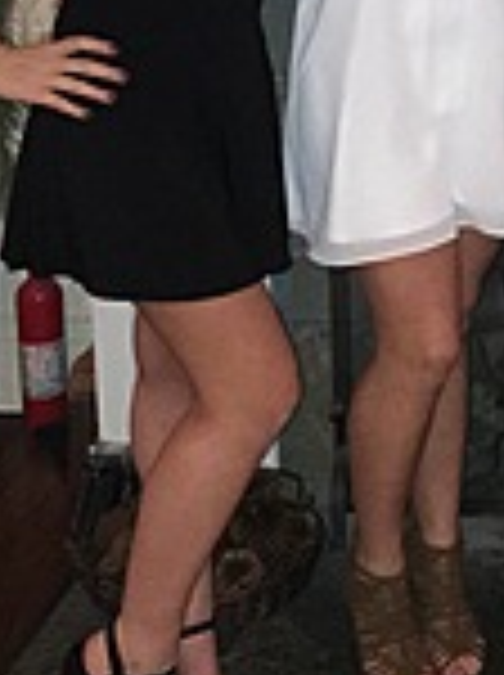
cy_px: -50
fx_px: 1811
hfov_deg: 15.2
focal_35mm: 93
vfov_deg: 20.2
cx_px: 639
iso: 250
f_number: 2.2
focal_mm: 4.15
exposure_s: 1/16
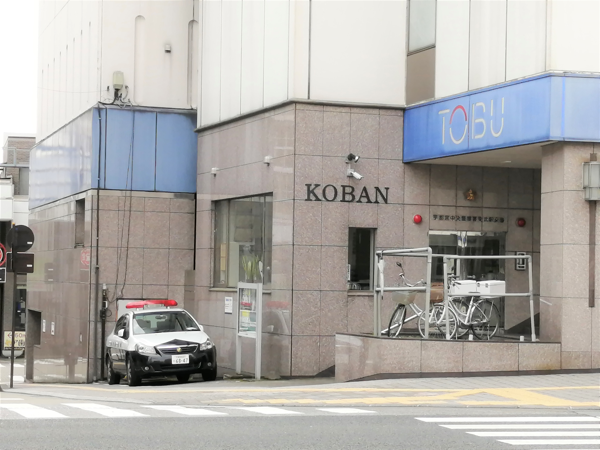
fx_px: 1456
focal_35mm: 84
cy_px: 225
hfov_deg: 23.3
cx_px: 300
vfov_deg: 17.6
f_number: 1.8
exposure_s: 1/400
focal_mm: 3.62
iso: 50
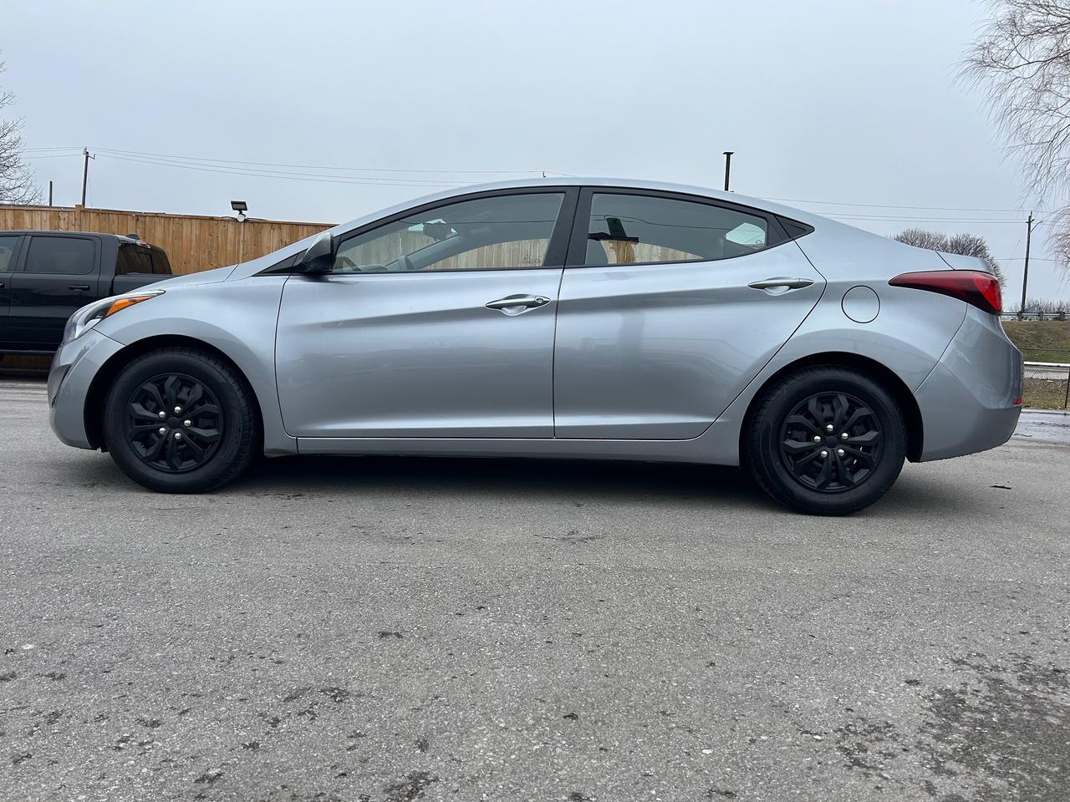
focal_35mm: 26
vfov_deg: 53.1
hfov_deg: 67.3
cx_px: 535
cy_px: 401
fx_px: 804
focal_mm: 5.7
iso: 50
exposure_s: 1/1869
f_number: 1.5
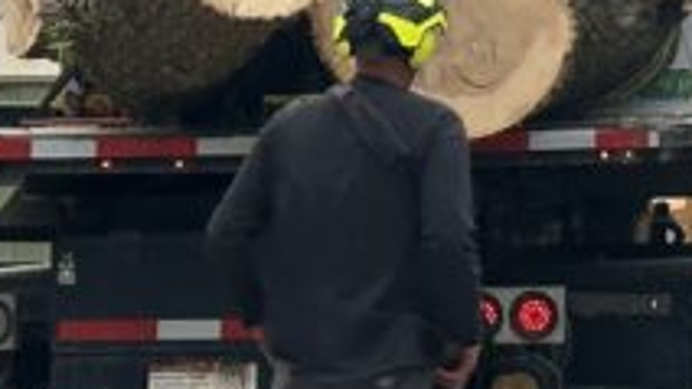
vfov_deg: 4.5
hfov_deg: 8.0
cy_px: -402
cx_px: 1066
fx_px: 4823
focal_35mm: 263
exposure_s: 1/4785
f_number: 1.78
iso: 64
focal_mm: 6.86
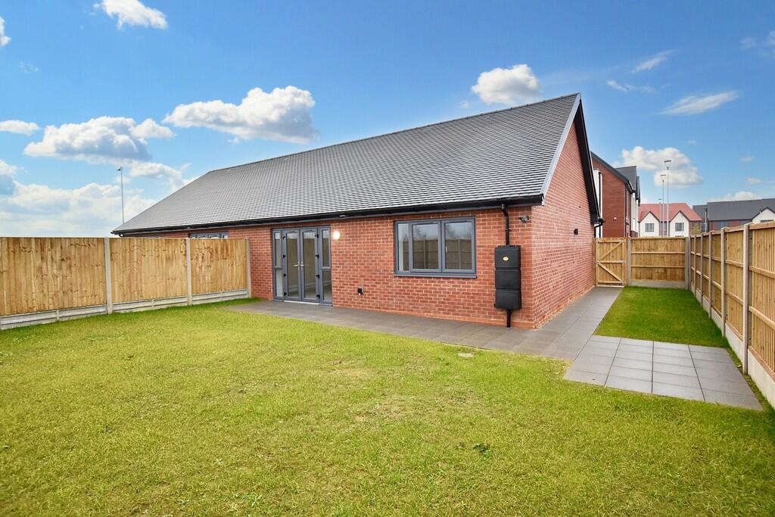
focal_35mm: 18
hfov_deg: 90.0
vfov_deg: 67.4
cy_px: 258
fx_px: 388
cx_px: 388
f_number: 5
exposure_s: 1/100
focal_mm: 12
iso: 800
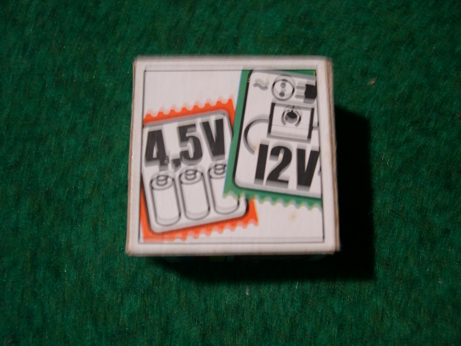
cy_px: 173
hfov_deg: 49.0
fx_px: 506
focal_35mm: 38
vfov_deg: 37.7
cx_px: 230
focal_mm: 8
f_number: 2.8
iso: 100
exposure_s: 1/9.5
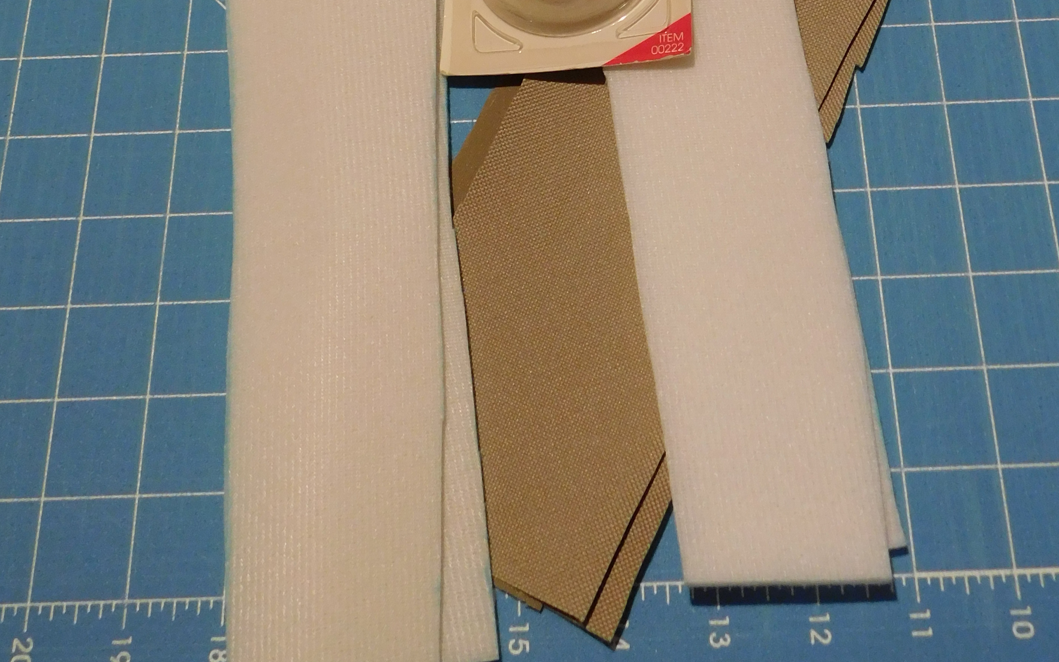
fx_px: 1501
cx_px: 593
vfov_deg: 22.9
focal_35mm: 52
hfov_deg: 38.8
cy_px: -121
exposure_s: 1/30
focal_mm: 5.3
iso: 320
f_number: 3.2
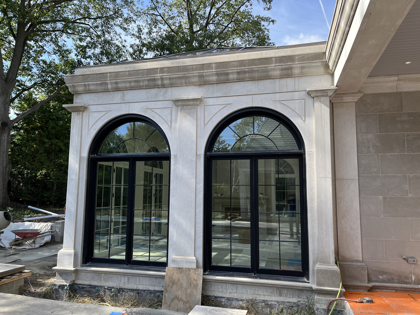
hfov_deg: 67.3
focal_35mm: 26
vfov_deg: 53.1
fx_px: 315
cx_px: 210
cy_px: 158
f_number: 1.6
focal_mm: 5.1
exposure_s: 1/1212
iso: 50
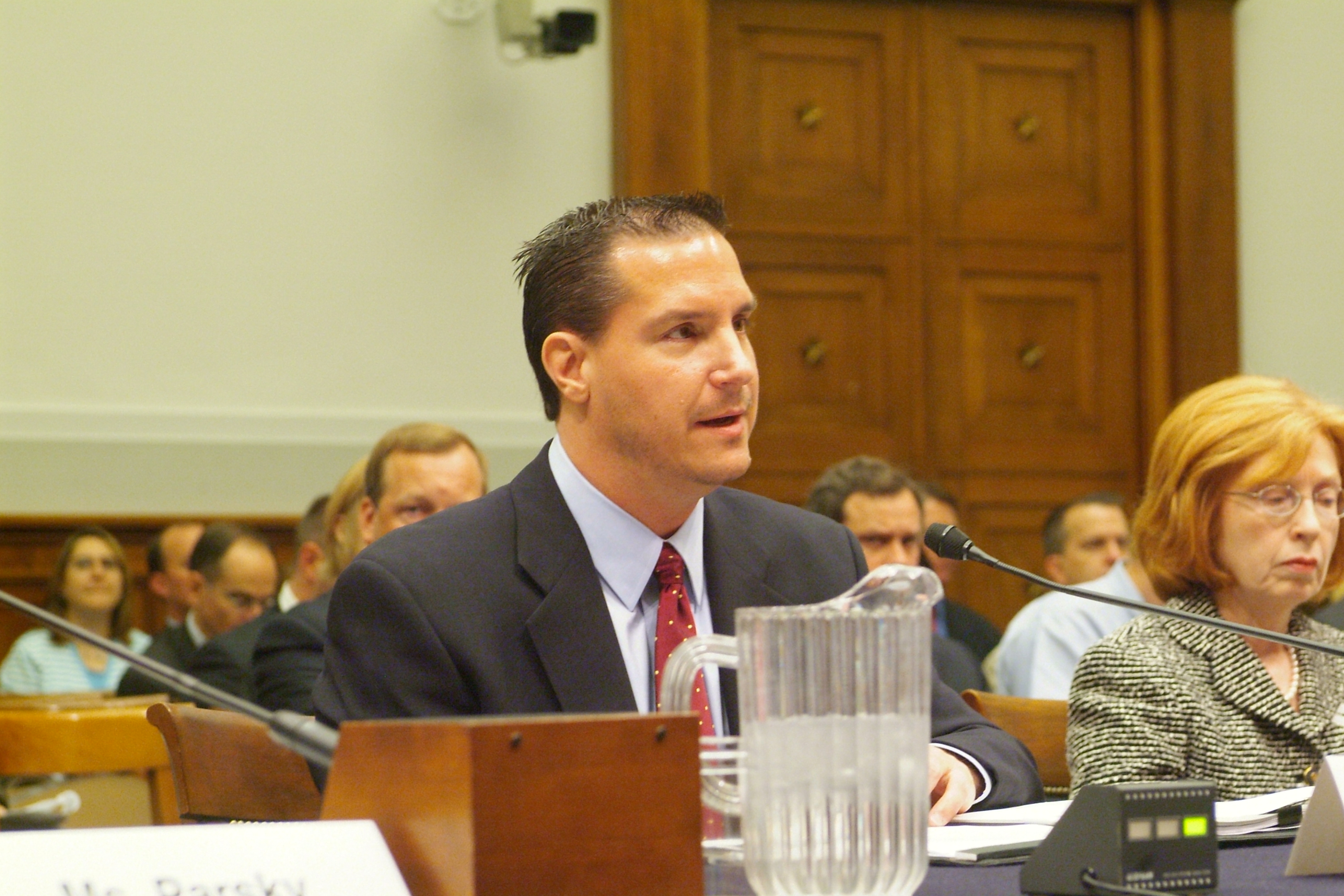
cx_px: 672
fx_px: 3920
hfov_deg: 19.5
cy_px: 448
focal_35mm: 105
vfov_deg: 13.0
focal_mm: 70
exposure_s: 1/60
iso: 1600
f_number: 5.6
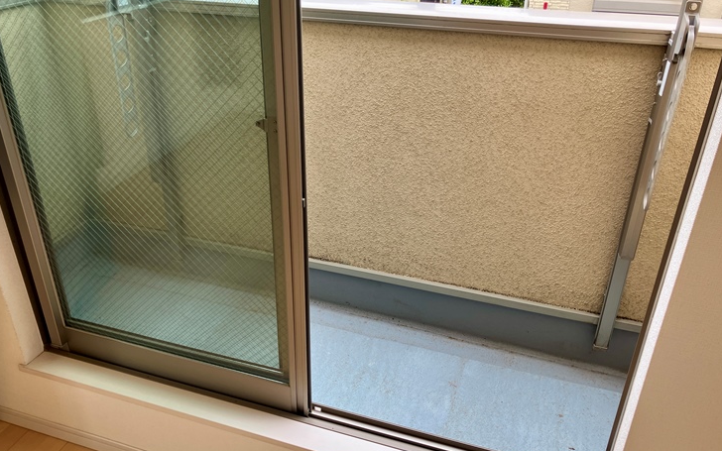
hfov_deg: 61.2
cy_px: 235
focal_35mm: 31
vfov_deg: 40.6
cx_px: 349
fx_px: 610
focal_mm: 3.99
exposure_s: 1/167
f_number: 1.8
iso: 25
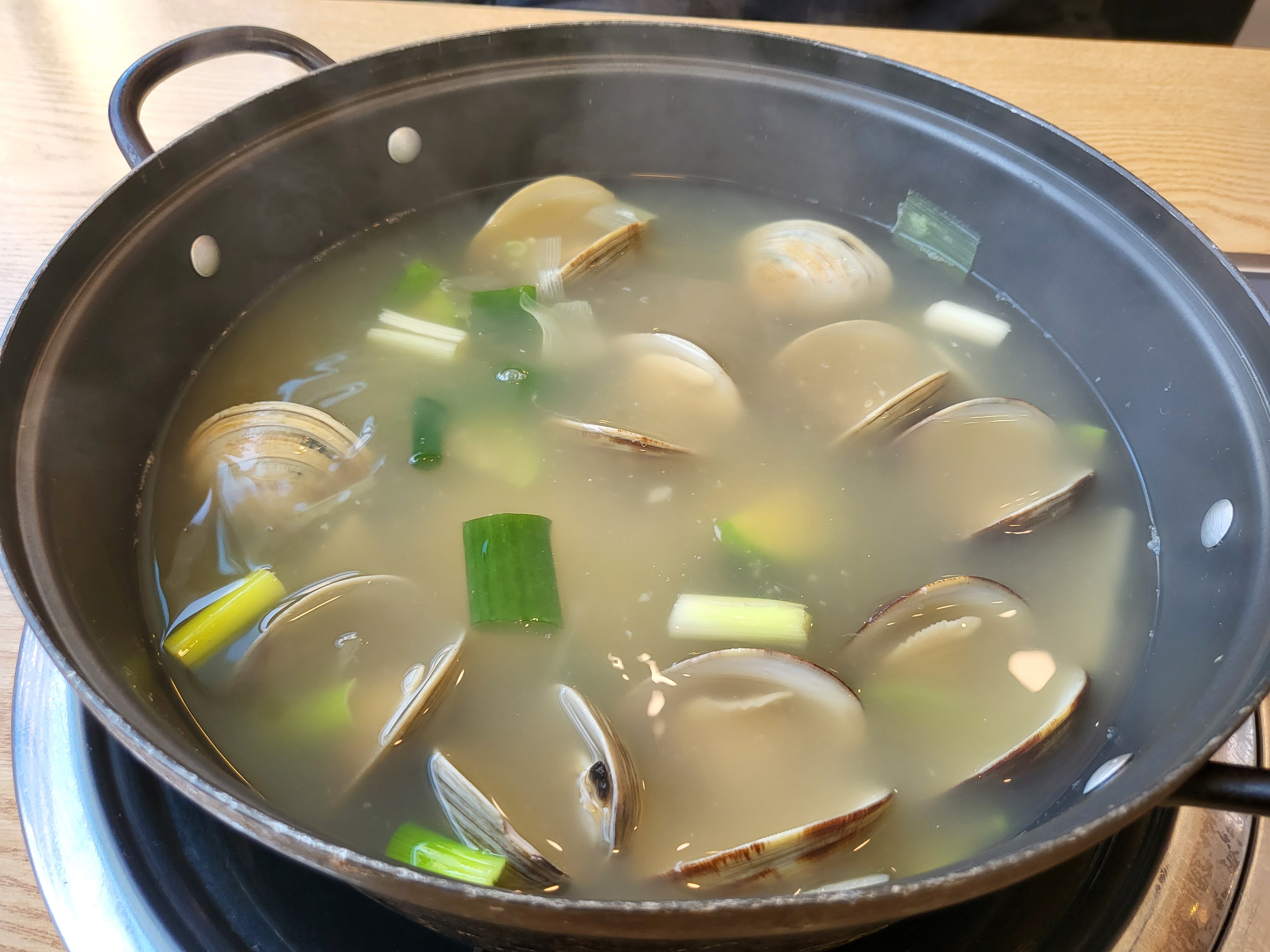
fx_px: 954
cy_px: 476
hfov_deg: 67.3
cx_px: 635
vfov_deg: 53.1
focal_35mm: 26
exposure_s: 1/120
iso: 80
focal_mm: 4.25
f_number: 1.8
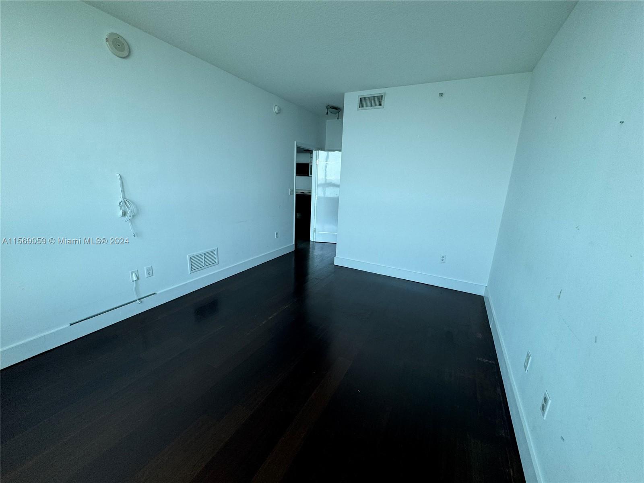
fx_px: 260
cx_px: 322
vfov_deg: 85.7
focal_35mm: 14
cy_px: 242
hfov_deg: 102.1
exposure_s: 1/99
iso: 80
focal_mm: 2.22
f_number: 2.2
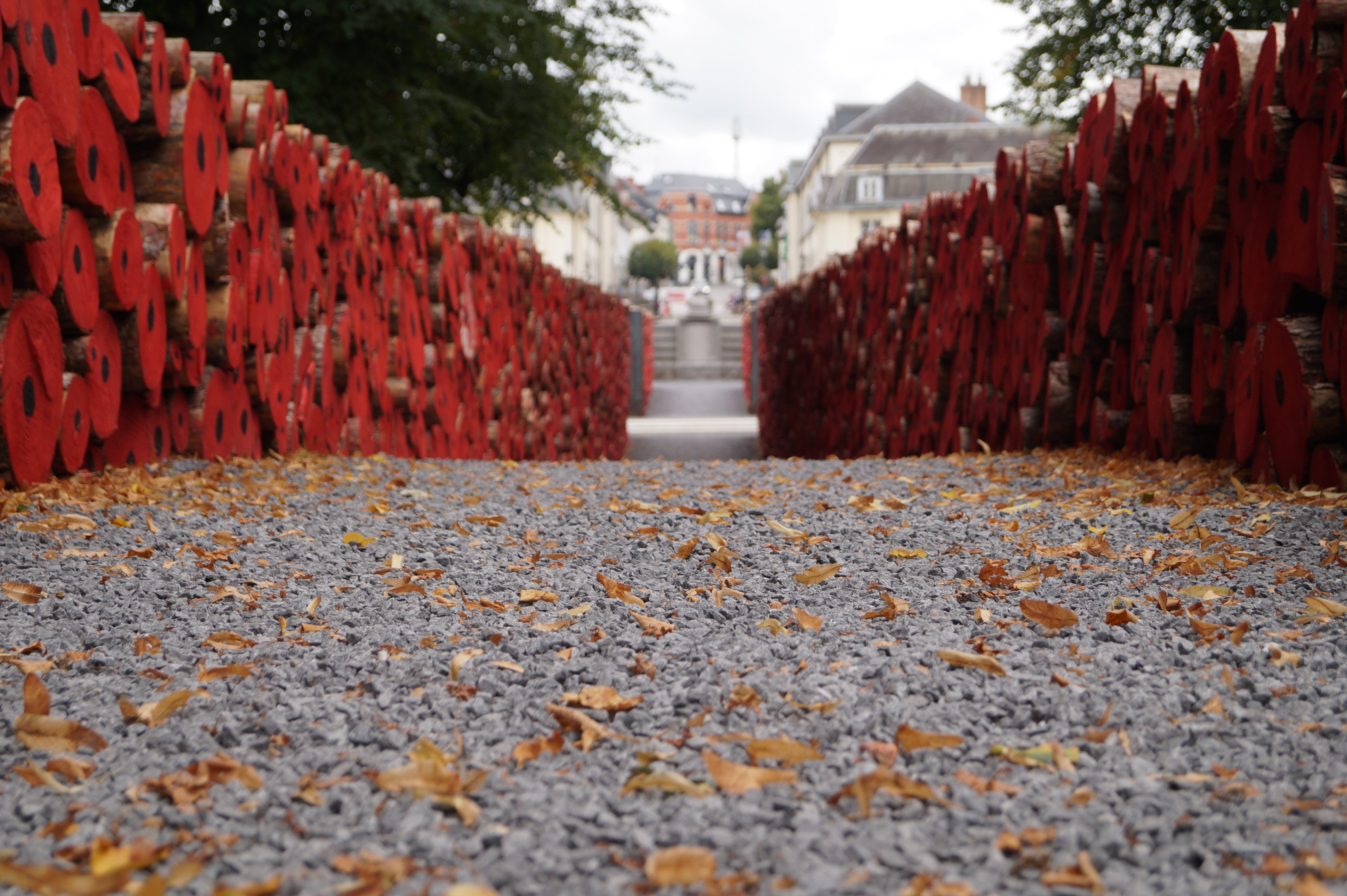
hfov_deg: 29.9
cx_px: 674
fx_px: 2524
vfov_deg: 20.1
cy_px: 448
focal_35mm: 68
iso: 200
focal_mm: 45
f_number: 5.6
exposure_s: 1/250
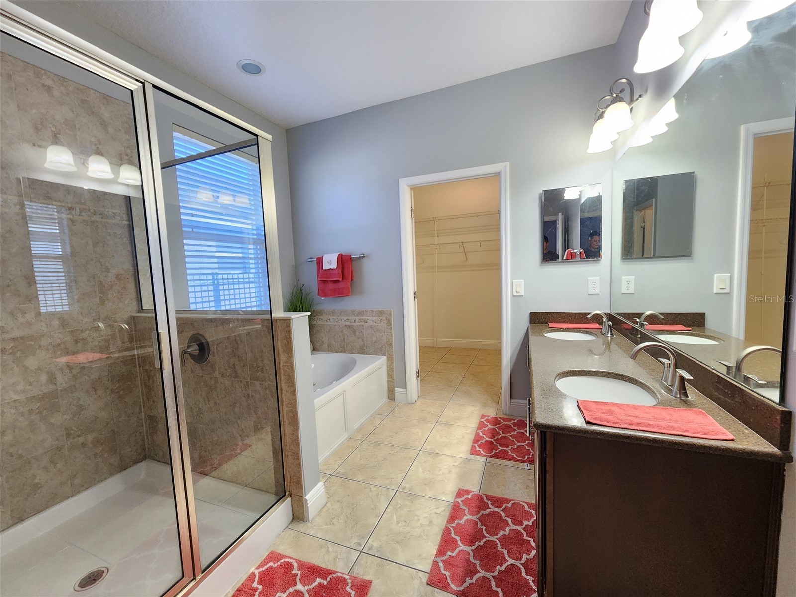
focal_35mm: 13
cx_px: 398
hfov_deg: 106.2
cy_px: 298
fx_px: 299
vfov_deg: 89.9
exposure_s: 1/60
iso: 250
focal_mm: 2.2
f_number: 2.2
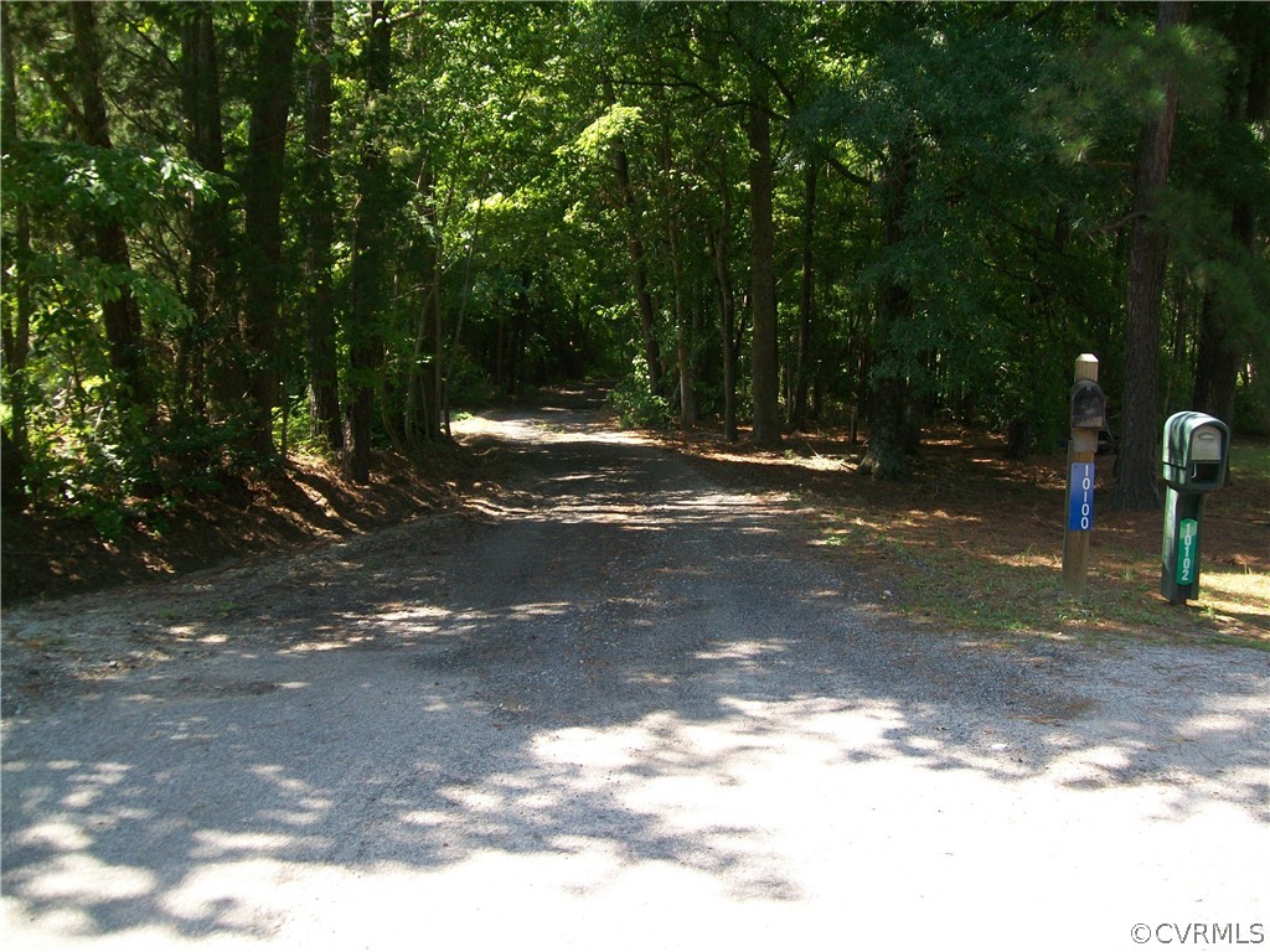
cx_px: 635
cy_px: 476
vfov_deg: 41.8
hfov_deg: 54.0
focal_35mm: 34
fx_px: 1247
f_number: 2.7
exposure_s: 1/160
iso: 64
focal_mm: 6.1
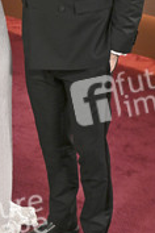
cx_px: 18
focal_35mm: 86
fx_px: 555
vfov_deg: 23.1
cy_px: 29
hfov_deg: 15.7
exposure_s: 1/320
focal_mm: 38
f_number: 5.6
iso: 2500
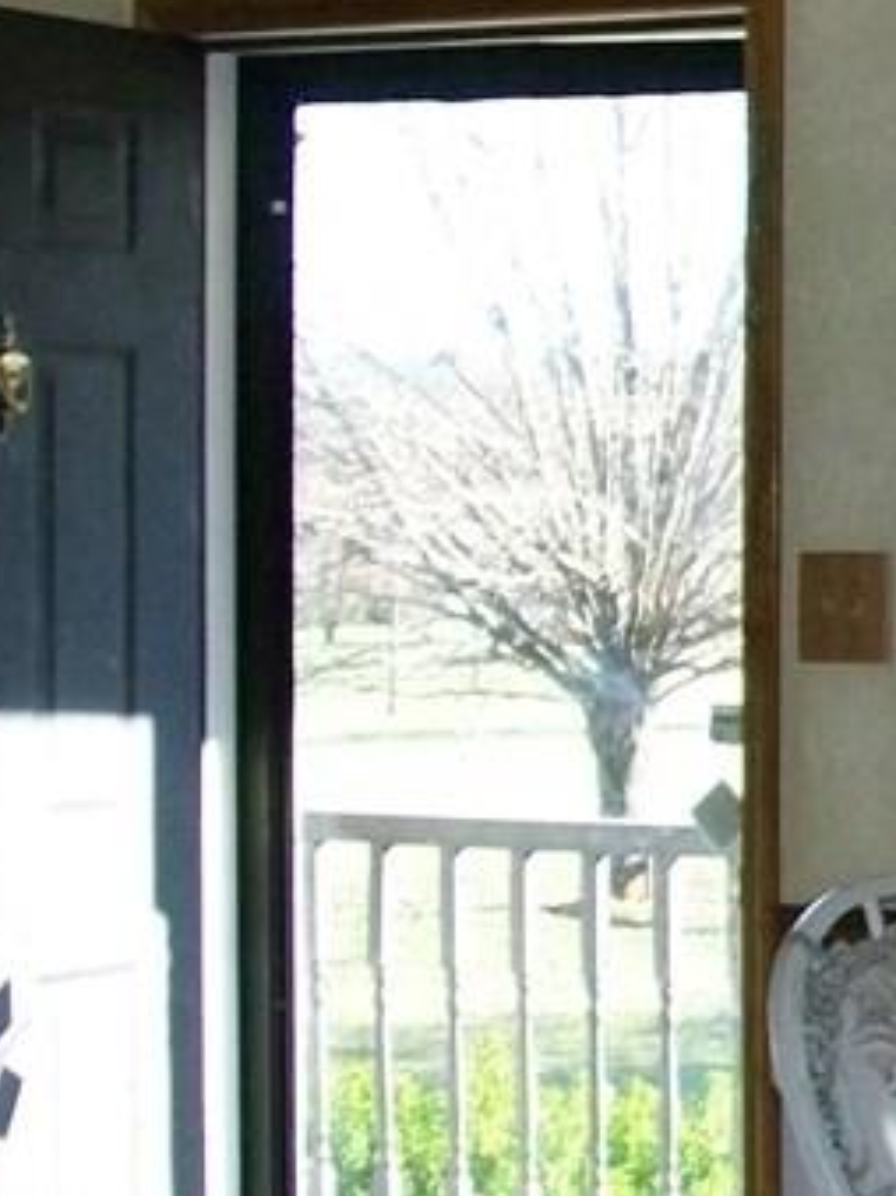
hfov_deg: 10.1
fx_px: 4697
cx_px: 1753
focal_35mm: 136
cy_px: 621
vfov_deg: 14.5
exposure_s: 1/160
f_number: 3
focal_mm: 7.6
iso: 160
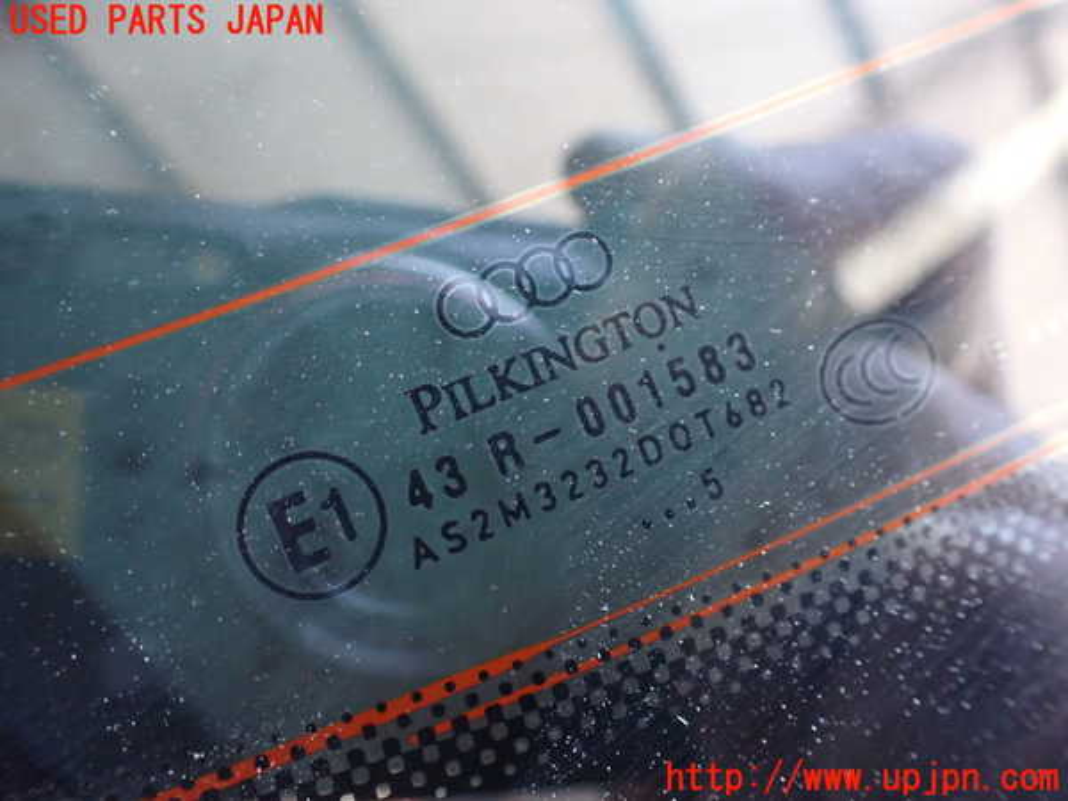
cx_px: 534
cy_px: 400
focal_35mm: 30
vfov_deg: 46.8
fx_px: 926
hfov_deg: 60.0
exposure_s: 1/80
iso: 800
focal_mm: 5.4
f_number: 2.3
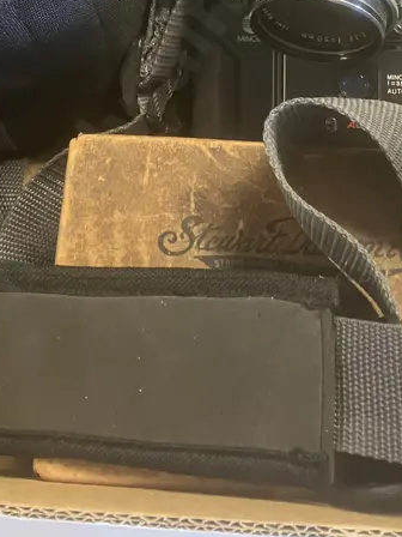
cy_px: -17
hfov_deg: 22.9
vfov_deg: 28.2
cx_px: 232
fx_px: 991
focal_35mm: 64
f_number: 1.8
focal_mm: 3.99
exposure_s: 1/50
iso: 250
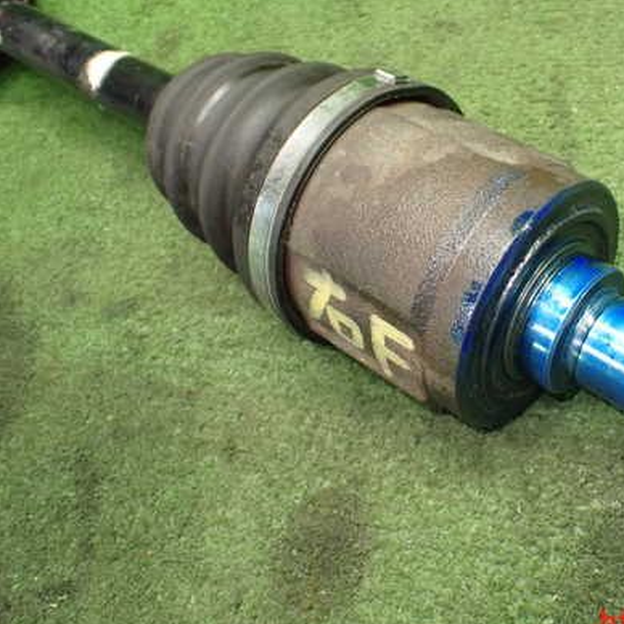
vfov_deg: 40.9
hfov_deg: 39.6
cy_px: 283
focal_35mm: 41
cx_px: 481
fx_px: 836
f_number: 2.3
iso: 800
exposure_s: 1/80
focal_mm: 5.4
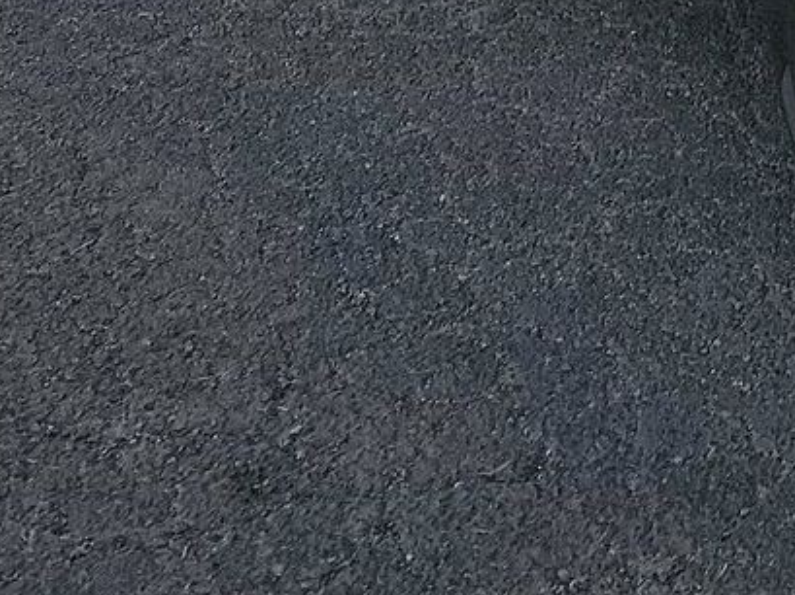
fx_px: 2157
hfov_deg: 19.2
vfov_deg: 13.7
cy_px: -537
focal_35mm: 94
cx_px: 1063
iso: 64
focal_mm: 6.7
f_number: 1.8
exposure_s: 1/119
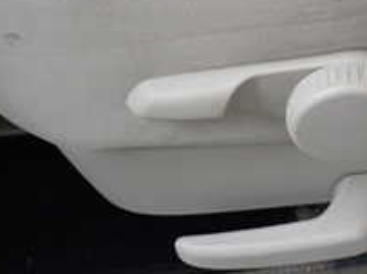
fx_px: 784
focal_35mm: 74
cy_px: 32
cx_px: 407
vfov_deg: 19.5
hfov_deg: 24.5
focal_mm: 4.5
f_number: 2
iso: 250
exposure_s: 1/30
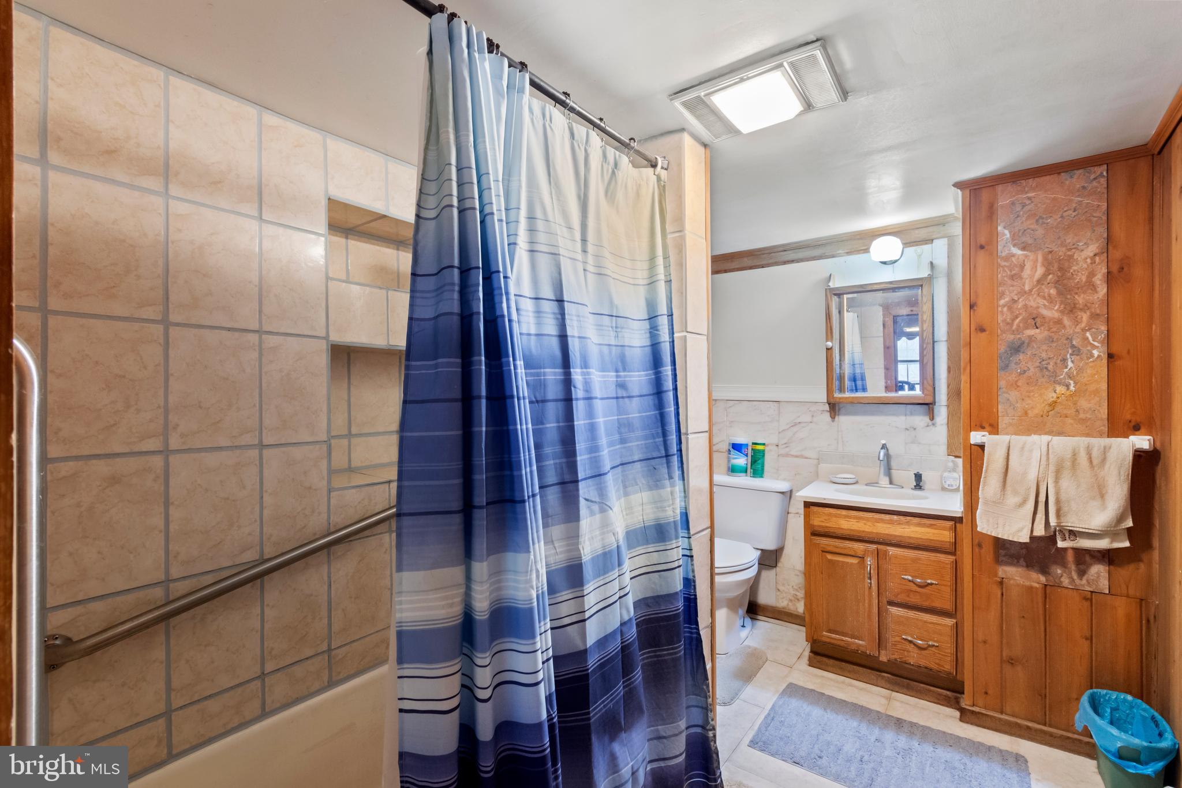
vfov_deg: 77.3
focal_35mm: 15
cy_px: 394
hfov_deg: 100.4
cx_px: 591
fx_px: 492
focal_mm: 10
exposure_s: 4
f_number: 9
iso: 640
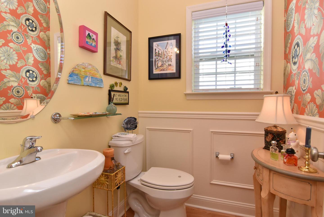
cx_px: 162
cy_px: 108
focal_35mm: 18
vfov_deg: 67.5
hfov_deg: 90.0
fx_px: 162
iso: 800
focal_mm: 12
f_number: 8
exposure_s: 1/125
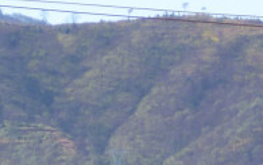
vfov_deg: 2.0
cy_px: 199
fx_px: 4797
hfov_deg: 3.1
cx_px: -111
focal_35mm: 669
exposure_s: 1/125
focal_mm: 21.5
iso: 100
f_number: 6.4
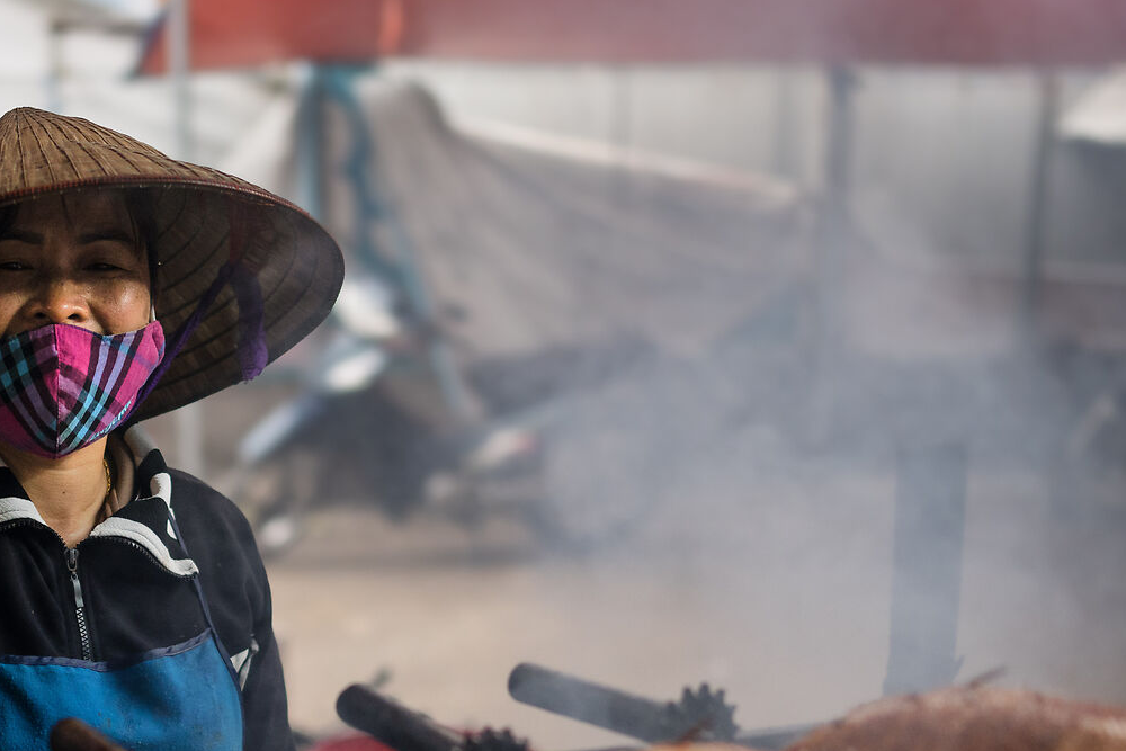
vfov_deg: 15.9
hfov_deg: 23.6
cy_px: 763
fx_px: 2628
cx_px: 149
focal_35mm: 84
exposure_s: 1/1600
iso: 800
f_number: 1.4
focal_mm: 35
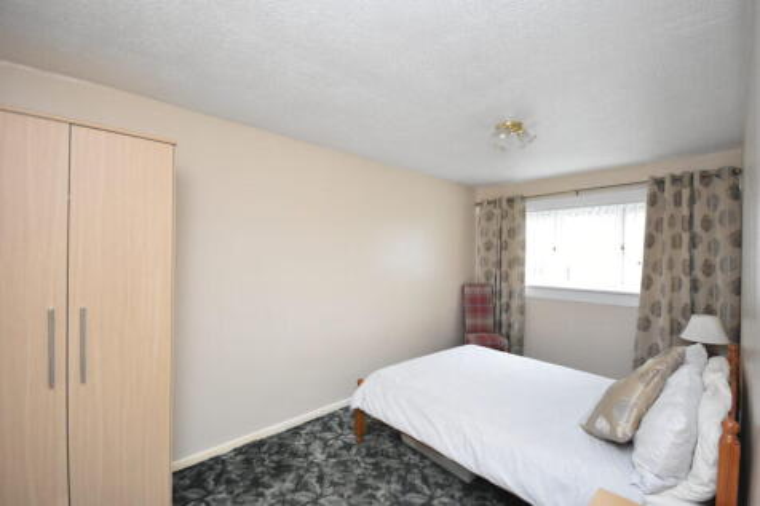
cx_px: 380
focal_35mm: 15
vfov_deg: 77.3
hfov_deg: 100.4
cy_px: 253
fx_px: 317
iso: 2200
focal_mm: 10
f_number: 4
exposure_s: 1/60
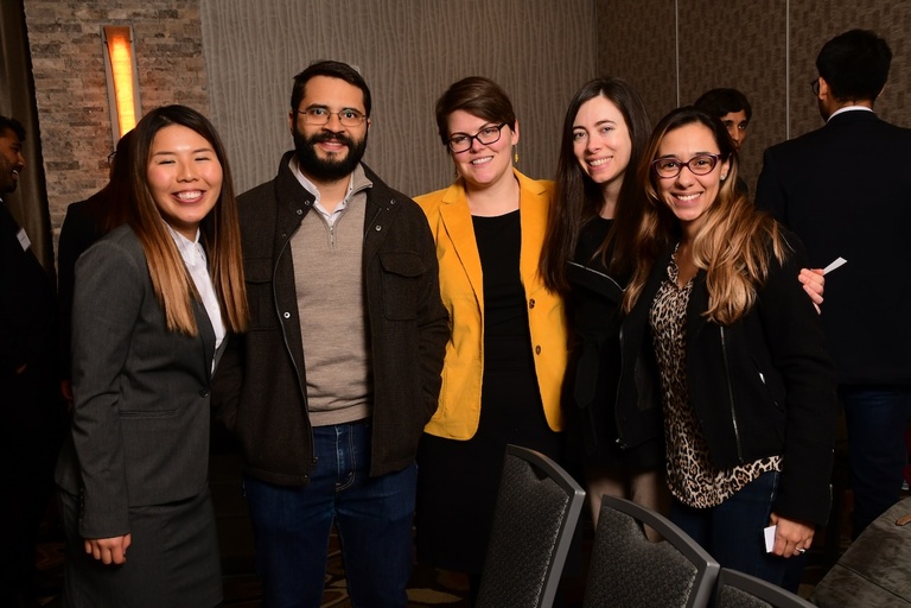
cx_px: 456
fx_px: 1328
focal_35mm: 52
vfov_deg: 25.8
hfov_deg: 37.9
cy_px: 304
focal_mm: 35
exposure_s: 1/125
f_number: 5.6
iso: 800
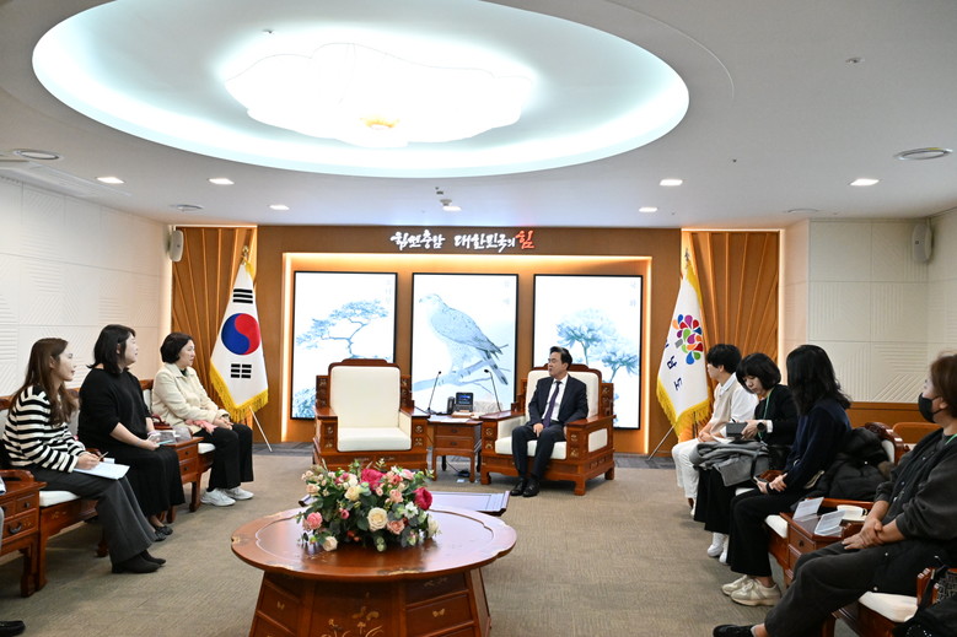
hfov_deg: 62.8
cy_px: 318
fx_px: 784
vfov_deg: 44.3
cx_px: 478
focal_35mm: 30
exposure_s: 1/200
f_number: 7.1
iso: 6400
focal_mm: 29.5
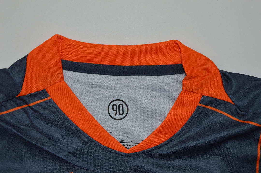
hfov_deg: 35.1
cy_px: 86
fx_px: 413
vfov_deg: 23.7
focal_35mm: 57
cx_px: 130
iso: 400
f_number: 13
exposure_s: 1/200
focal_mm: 38
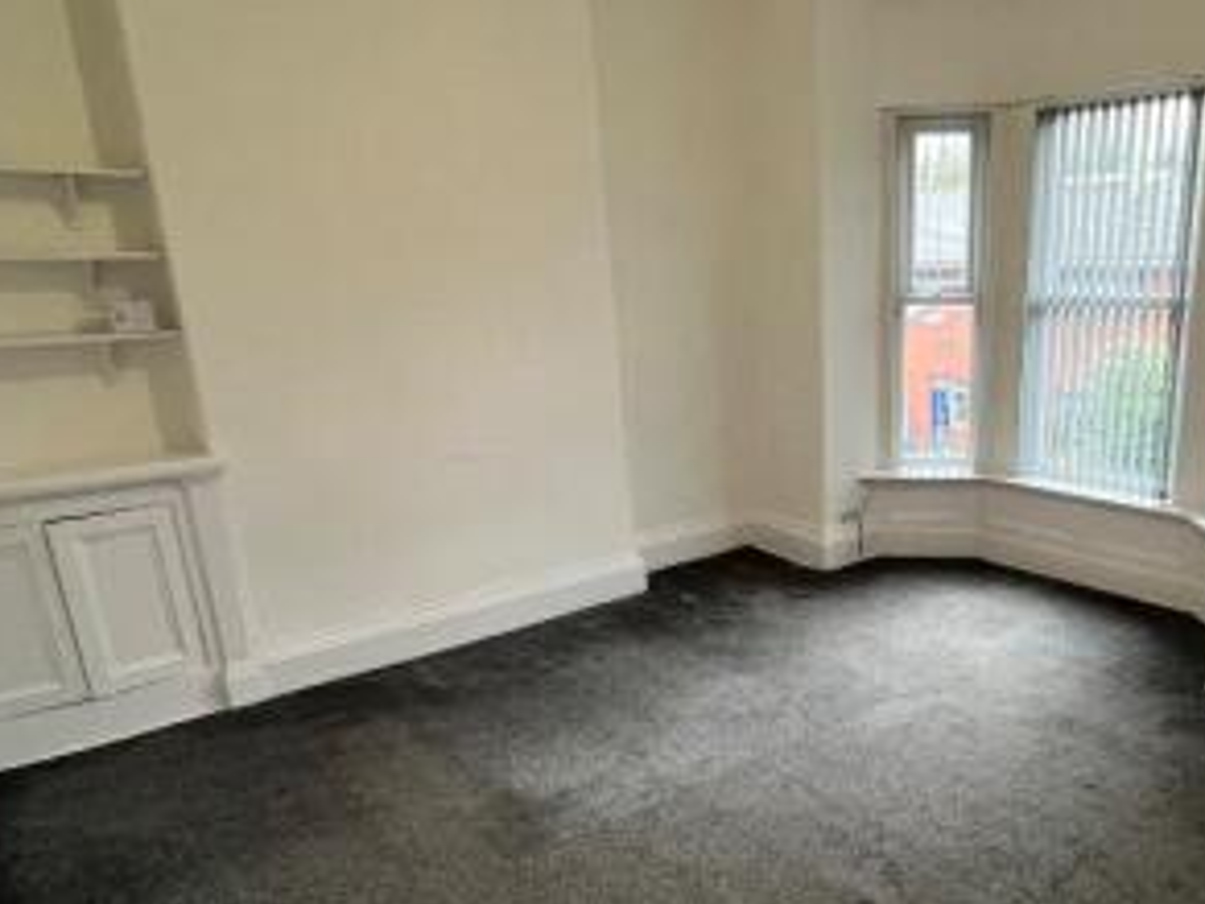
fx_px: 905
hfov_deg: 65.2
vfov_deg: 52.5
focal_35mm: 26
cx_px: 823
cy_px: 568
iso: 200
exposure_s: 1/50
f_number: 1.8
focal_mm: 1.57
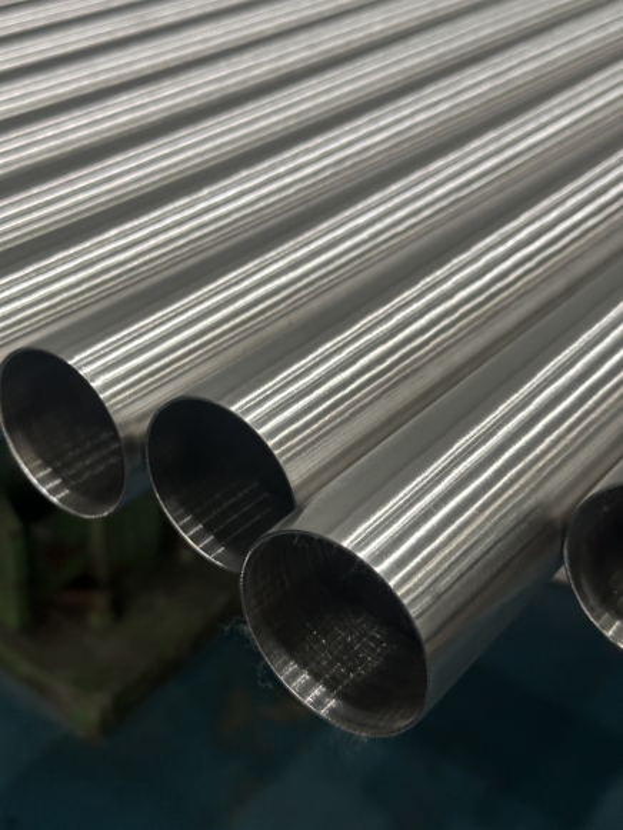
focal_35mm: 48
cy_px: 415
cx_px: 312
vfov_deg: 39.6
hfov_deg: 30.3
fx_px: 1151
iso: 125
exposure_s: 1/50
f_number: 1.78
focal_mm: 6.86
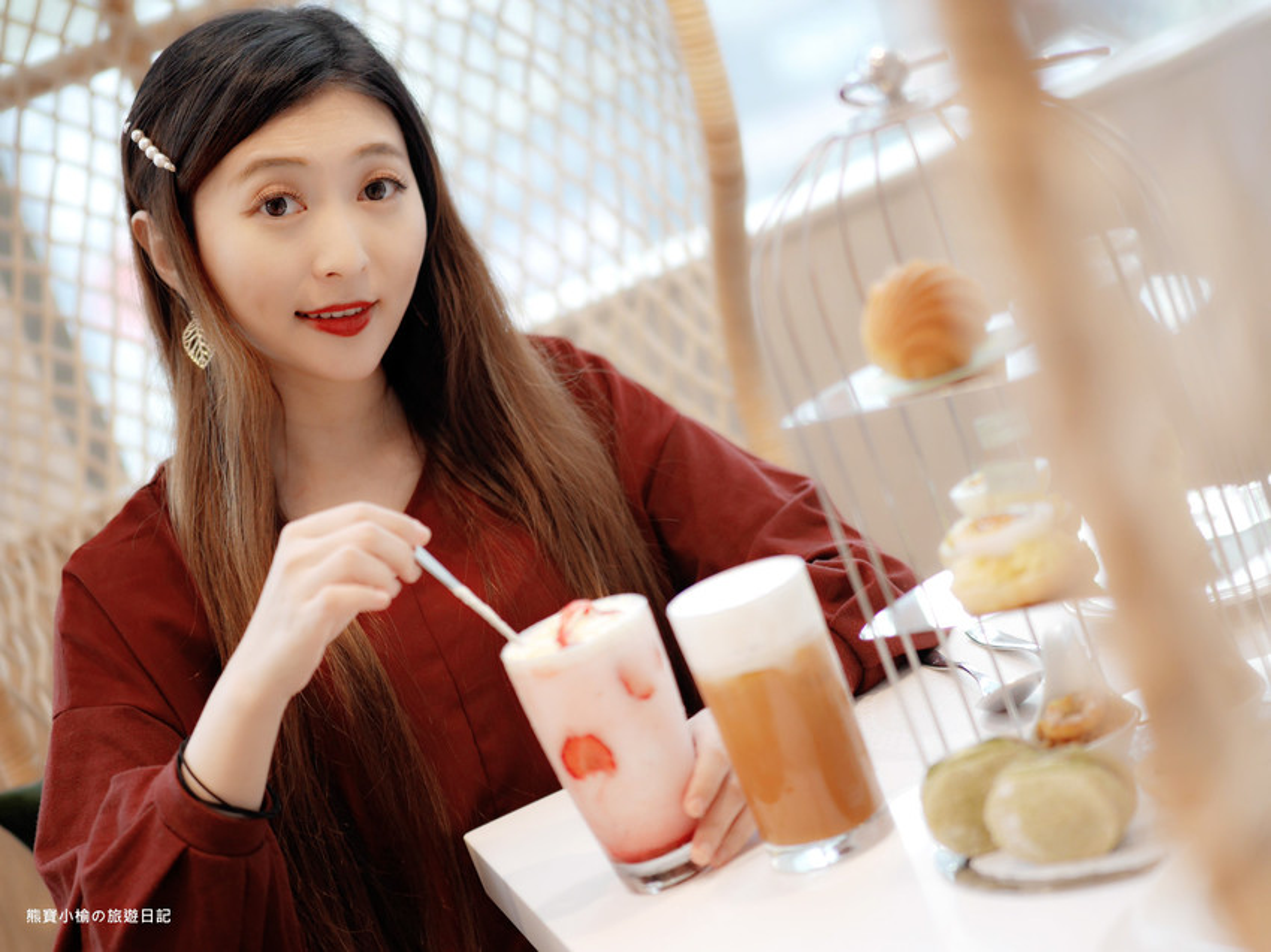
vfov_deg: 16.4
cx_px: 636
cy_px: 476
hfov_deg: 21.8
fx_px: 3304
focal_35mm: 90
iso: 200
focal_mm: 45
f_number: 1.2
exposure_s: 1/160
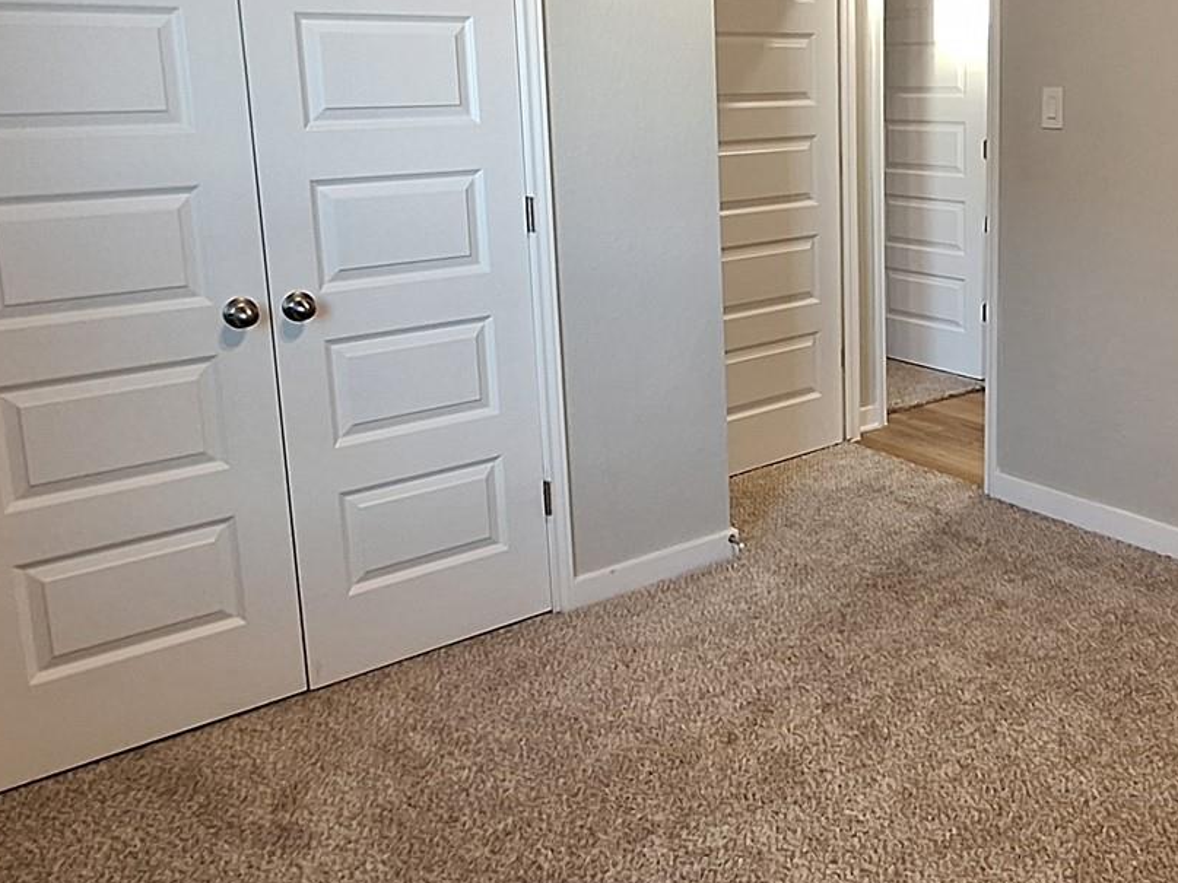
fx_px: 1123
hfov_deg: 52.8
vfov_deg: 42.2
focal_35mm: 33
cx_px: 892
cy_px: 273
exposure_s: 1/40
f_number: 2.2
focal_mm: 1.74
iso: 160
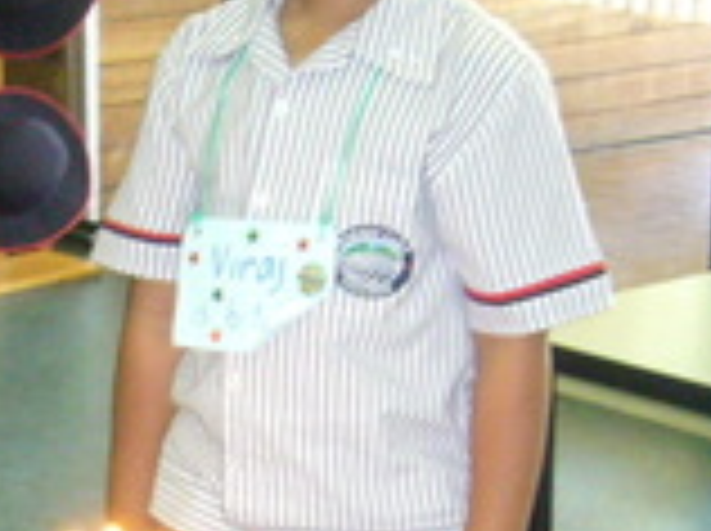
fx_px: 2912
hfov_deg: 13.6
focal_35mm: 142
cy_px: 490
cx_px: -86
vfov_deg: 10.4
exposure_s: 1/30
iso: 320
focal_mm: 5.8
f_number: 2.8
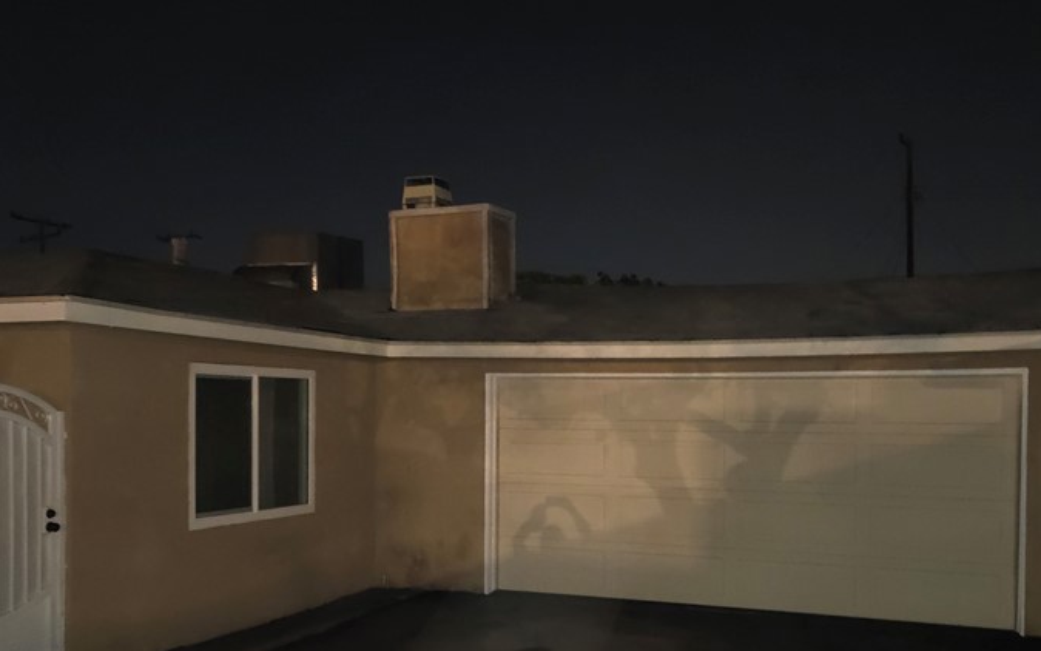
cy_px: 420
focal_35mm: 37
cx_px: 612
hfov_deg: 52.5
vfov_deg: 34.2
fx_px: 1050
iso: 800
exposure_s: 1/12
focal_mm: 5.4
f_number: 1.8
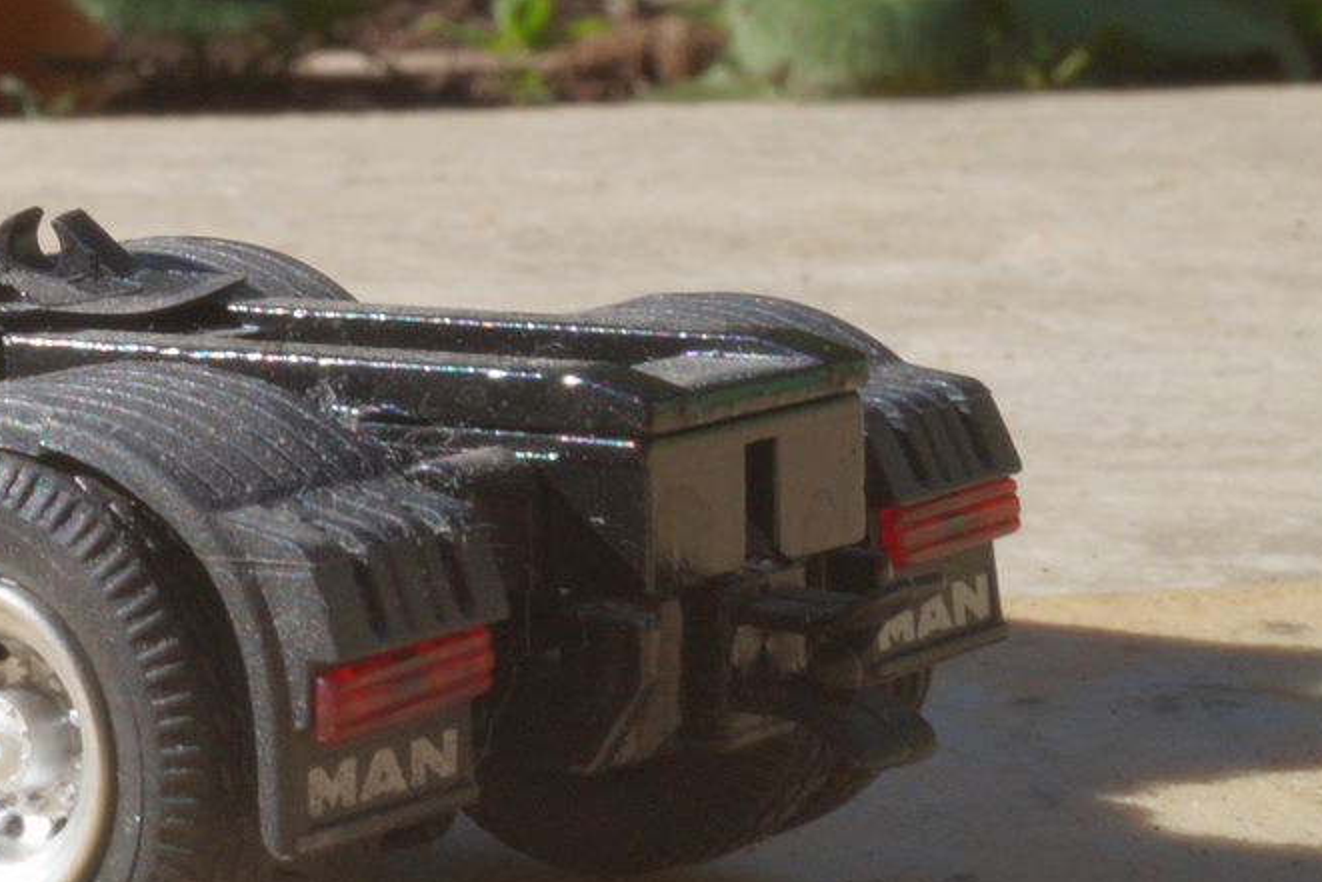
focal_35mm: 136
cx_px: -364
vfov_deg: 10.0
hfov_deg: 14.5
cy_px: 17
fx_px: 4995
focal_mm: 30
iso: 250
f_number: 25
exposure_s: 1/60
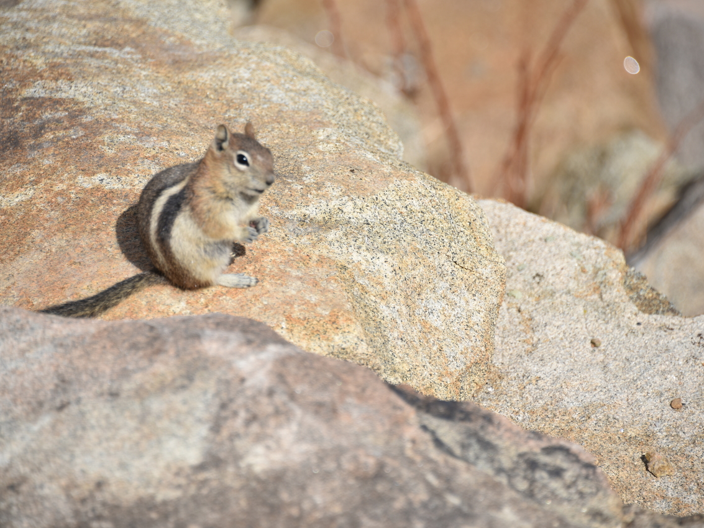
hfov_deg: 6.1
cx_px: 350
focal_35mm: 326
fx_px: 6631
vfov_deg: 4.6
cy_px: 265
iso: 100
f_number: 6.3
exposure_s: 1/640
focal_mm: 300
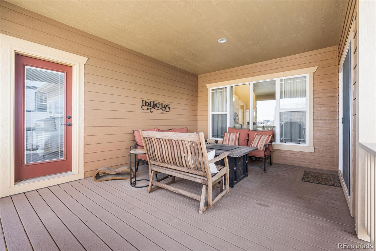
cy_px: 126
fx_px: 167
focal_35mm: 16
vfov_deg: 73.7
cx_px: 188
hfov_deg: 96.7
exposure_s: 1/8
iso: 400
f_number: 8
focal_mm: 16
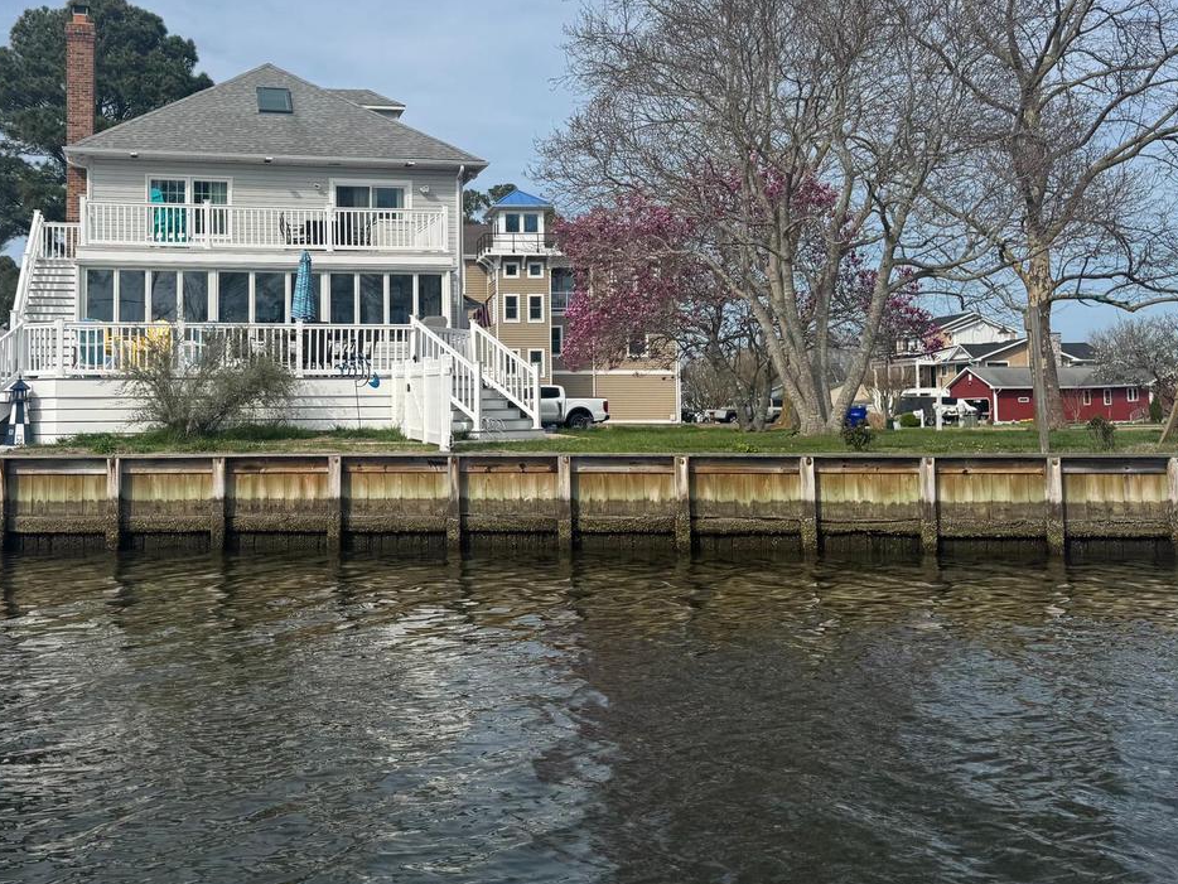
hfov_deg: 49.4
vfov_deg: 38.4
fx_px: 1259
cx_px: 407
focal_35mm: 37
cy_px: 333
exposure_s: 1/5814
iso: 80
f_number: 1.78
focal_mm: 6.76
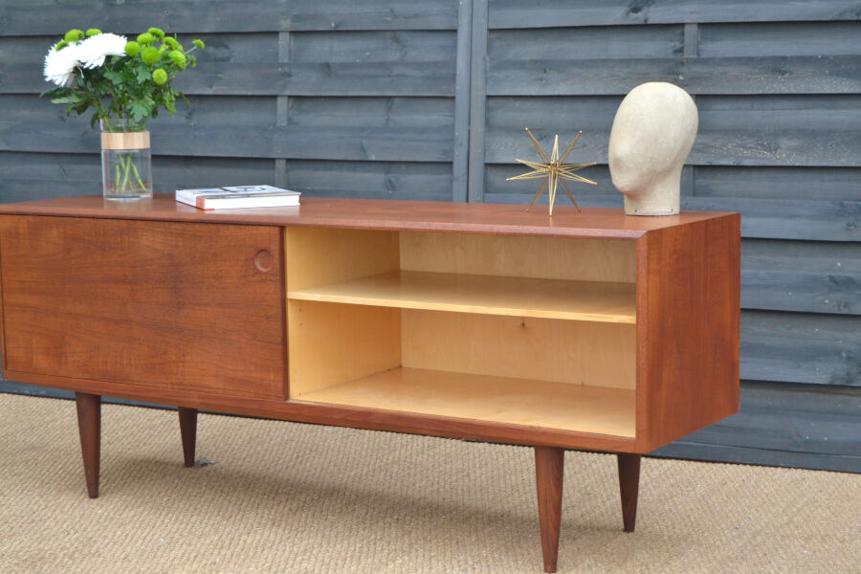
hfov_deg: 29.2
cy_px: 287
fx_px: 1650
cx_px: 430
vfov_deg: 19.7
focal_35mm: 69
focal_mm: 46
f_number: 5.3
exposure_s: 1/125
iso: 280
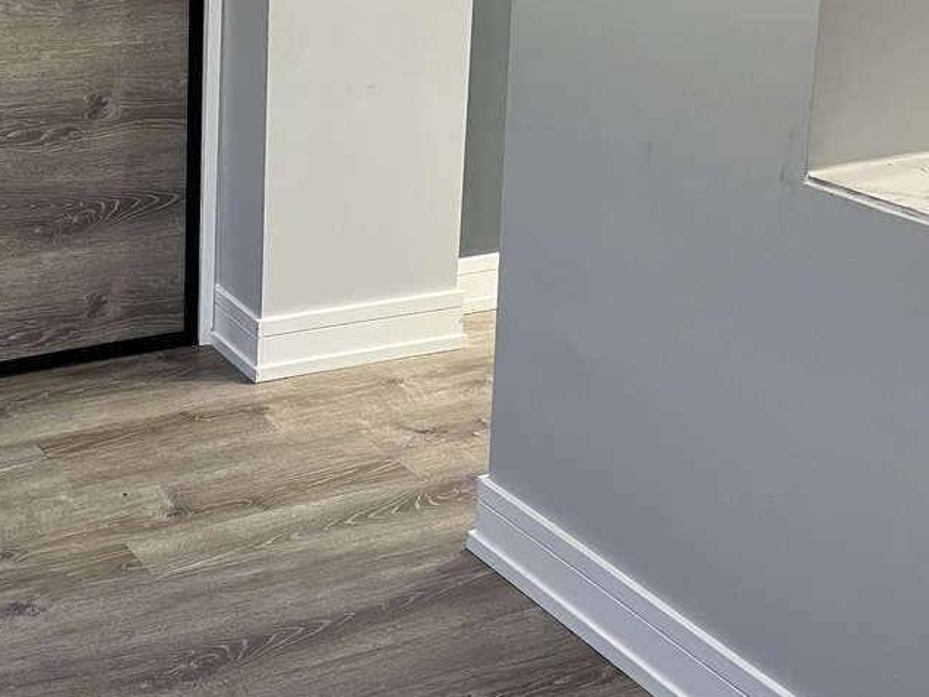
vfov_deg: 23.9
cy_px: 31
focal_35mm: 59
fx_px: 1583
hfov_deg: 31.6
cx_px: 145
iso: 160
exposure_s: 1/60
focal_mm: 5.1
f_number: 1.6
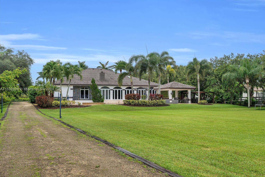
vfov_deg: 36.9
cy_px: 89
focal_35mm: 36
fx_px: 265
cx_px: 136
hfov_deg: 53.1
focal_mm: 35
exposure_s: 1/1000
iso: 320
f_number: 9
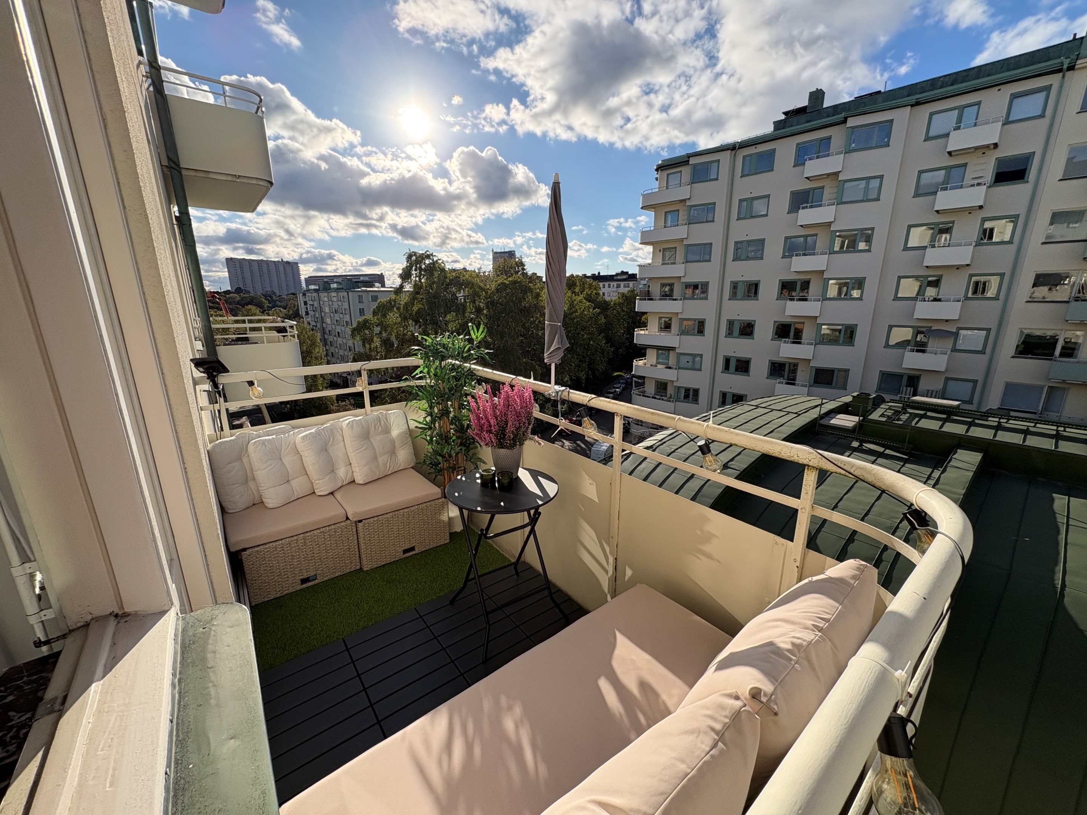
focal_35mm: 14
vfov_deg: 85.7
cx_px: 544
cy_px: 408
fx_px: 440
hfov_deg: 102.1
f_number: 2.2
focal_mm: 2.22
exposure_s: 1/1600
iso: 64
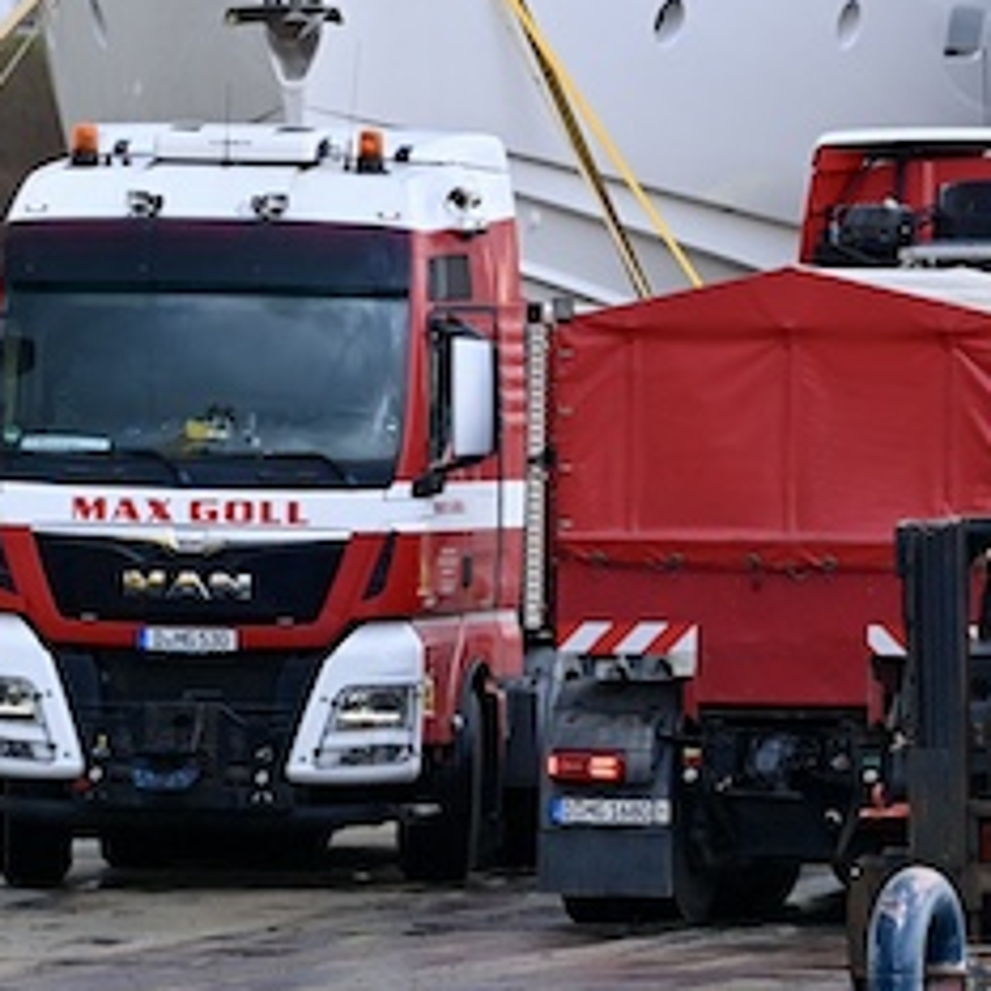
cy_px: 270
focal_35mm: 747
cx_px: 974
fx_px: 24195
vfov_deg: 2.3
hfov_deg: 2.3
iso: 125
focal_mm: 200
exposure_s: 1/100
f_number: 4.5
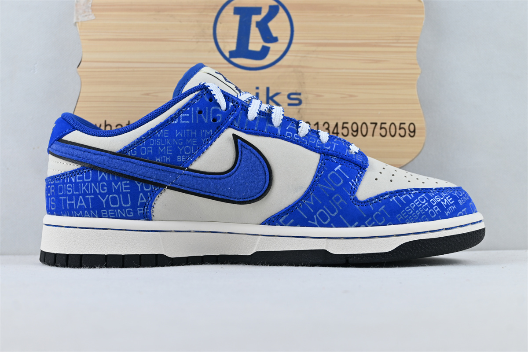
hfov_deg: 40.0
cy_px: 176
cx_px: 264
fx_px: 726
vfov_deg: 27.3
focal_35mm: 50
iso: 100
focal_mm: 33
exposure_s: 1/60
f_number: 5
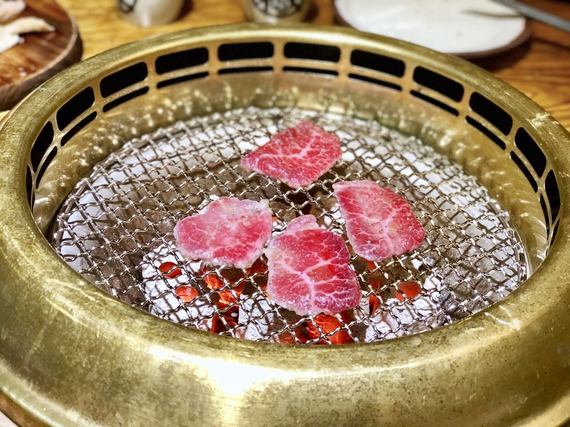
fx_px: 938
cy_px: 214
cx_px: 285
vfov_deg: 25.6
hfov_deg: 33.8
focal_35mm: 57
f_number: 2.8
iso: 320
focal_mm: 6.6
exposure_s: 1/60
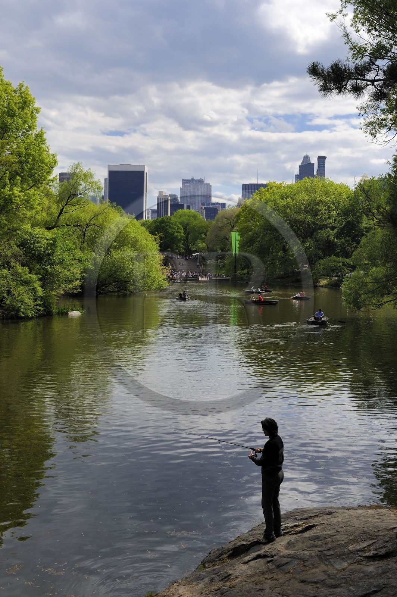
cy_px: 298
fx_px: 663
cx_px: 198
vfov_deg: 48.5
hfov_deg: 33.3
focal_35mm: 40
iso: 200
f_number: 11
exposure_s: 1/320
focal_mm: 40
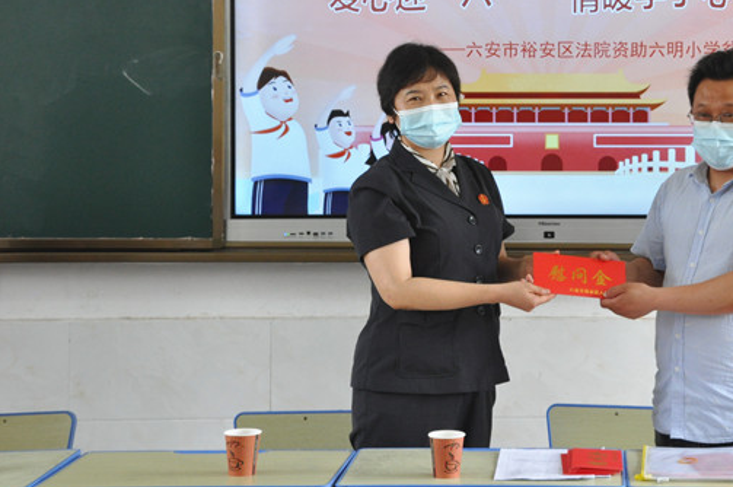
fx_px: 1891
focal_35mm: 93
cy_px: 117
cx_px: 567
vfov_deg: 14.6
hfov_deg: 21.7
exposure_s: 1/60
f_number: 8
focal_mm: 40
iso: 800
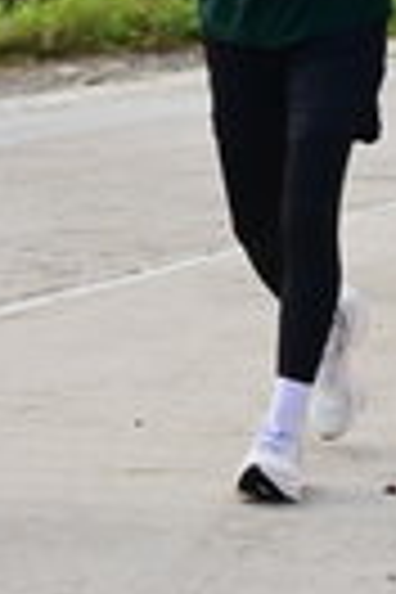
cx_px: -212
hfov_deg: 4.5
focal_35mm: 303
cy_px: -252
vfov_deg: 6.7
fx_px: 4999
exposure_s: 1/3200
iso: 100
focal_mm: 50
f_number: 2
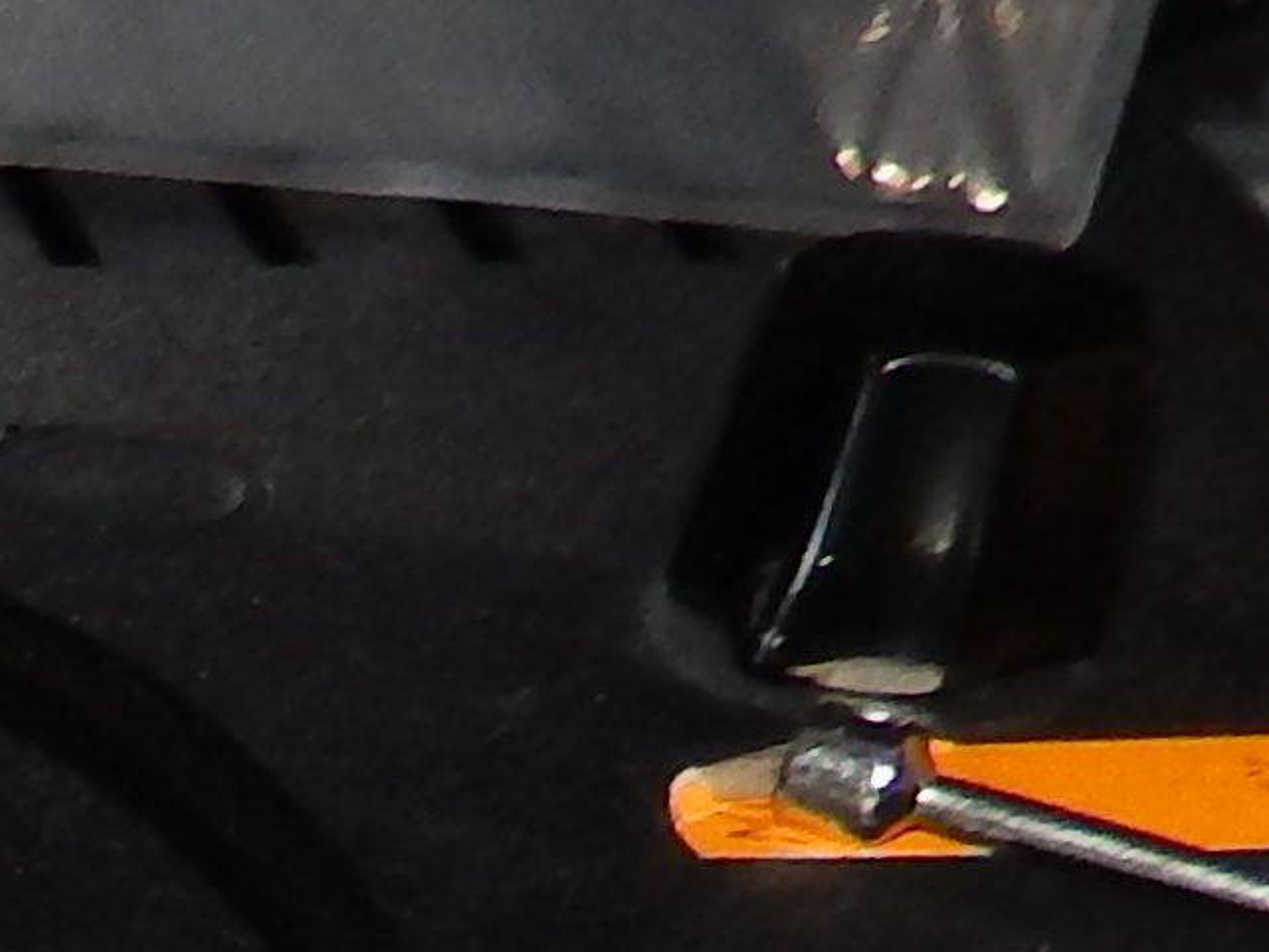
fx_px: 7003
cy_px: 2826
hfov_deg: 8.8
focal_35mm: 191
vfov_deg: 7.0
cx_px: -2348
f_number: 3.4
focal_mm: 4.5
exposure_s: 1/30
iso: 200
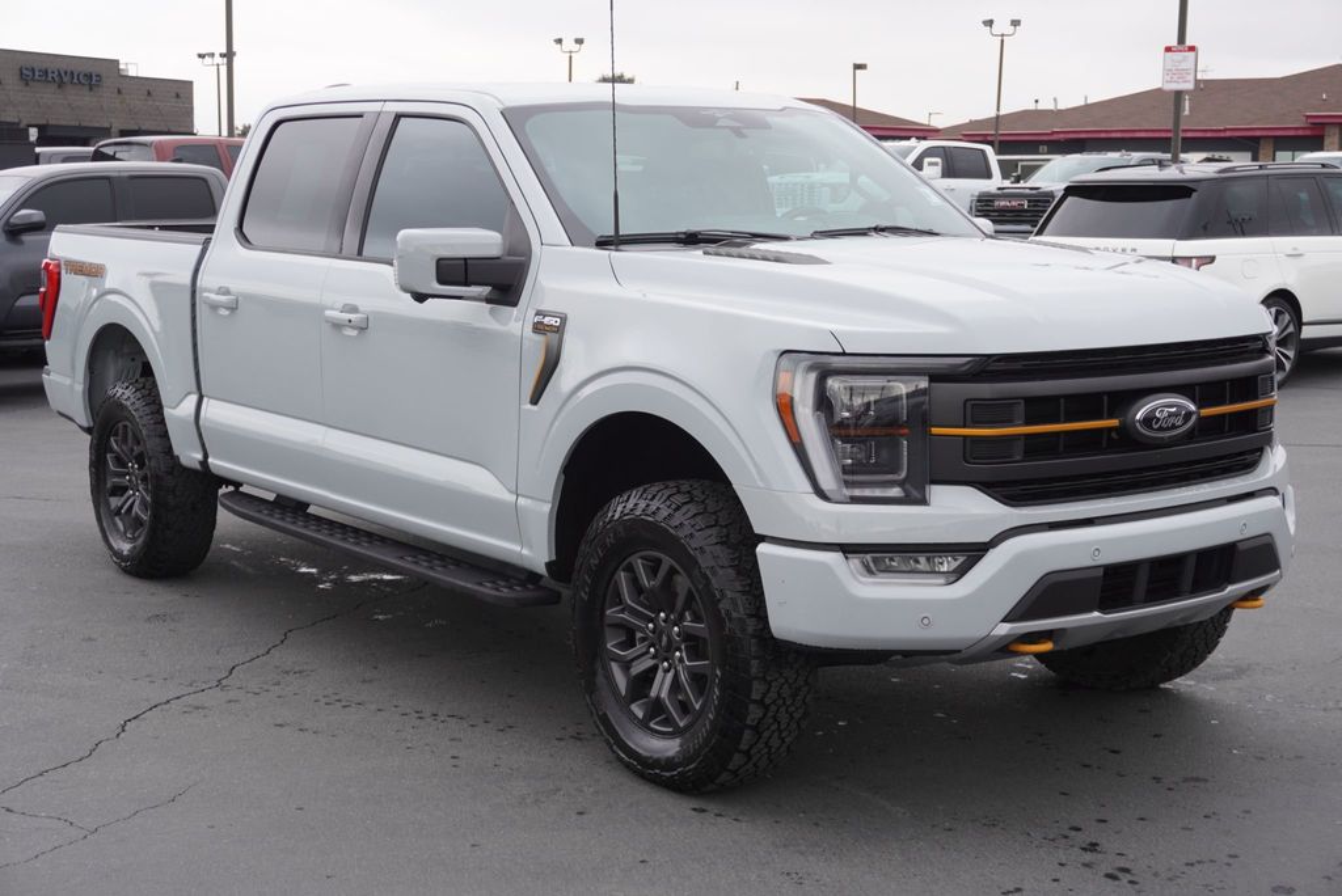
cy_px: 448
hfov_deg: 38.9
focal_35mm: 51
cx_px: 671
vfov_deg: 26.5
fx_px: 1902
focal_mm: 34
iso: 100
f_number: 6.3
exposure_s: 1/80
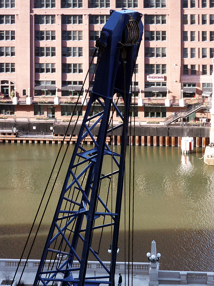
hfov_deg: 14.6
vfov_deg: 19.4
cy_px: 143
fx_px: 833
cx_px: 107
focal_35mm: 101
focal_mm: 20.69
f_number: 3.6
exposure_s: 1/90
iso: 125
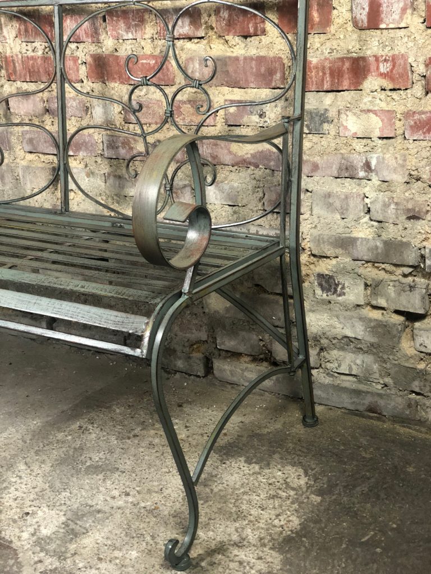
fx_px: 863
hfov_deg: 28.0
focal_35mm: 52
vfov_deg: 36.8
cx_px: 216
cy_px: 287
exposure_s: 1/25
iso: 125
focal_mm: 6
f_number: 2.4
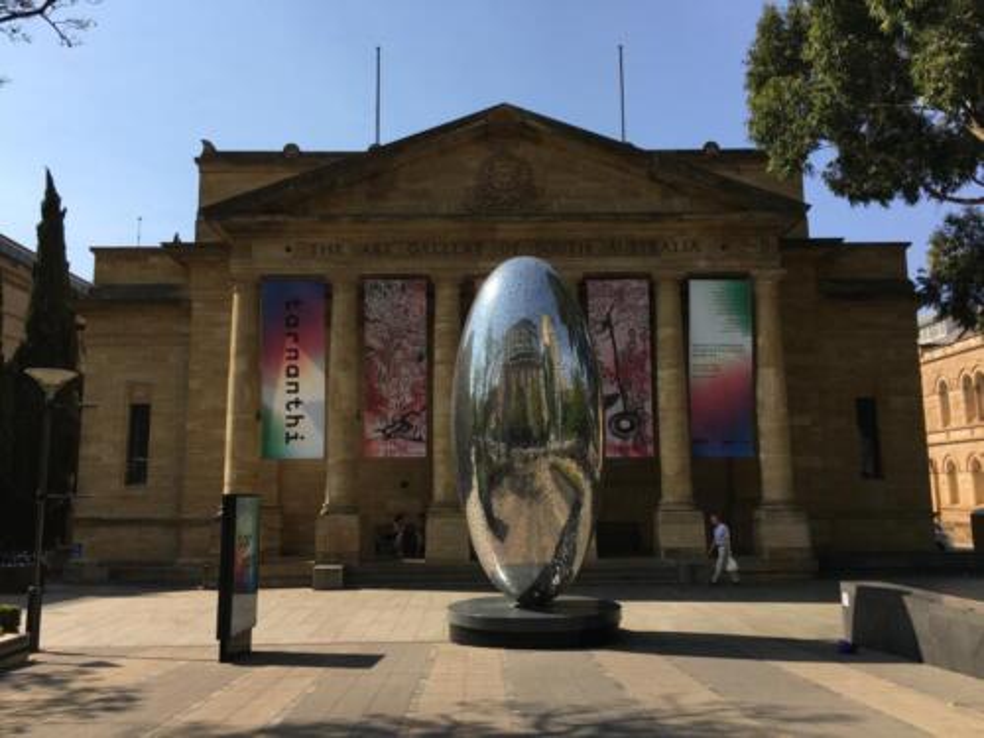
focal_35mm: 29
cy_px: 369
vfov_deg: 48.2
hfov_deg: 61.7
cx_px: 492
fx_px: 824
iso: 25
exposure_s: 1/1221
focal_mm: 4.15
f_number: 2.2
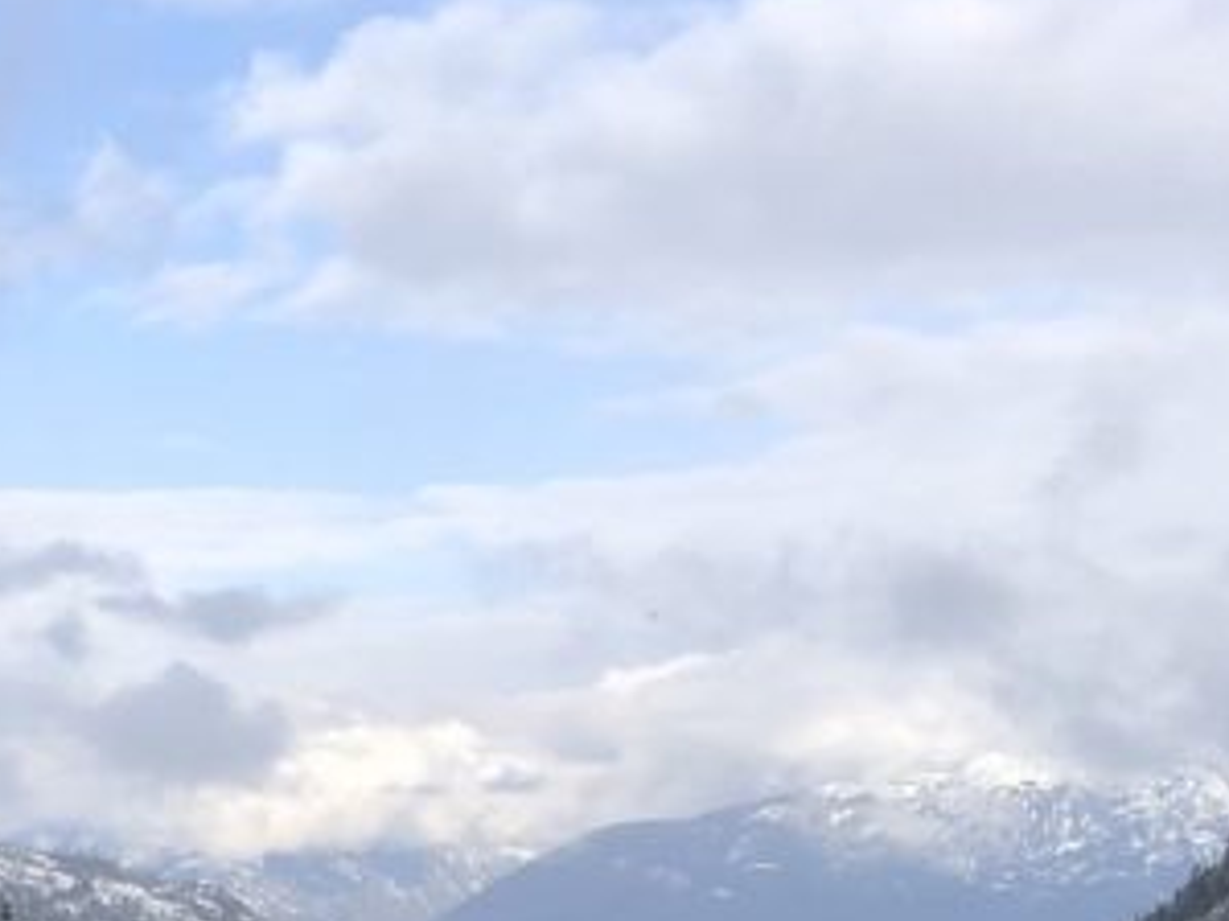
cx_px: 625
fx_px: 3407
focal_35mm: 96
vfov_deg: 15.2
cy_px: 880
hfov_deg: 20.4
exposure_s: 1/1548
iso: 20
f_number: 1.8
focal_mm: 3.99
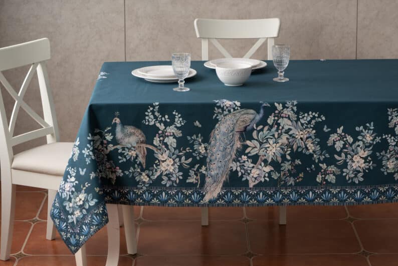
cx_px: 201
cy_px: 133
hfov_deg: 19.3
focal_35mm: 106
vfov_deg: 12.9
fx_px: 1172
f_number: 13
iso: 200
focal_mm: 105
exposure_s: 1/160
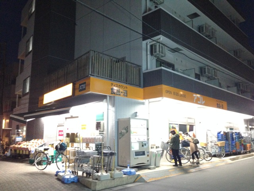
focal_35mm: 33
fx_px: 242
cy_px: 96
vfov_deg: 42.9
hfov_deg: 55.4
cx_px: 127
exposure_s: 1/15
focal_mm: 4.12
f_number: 2.4
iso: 500
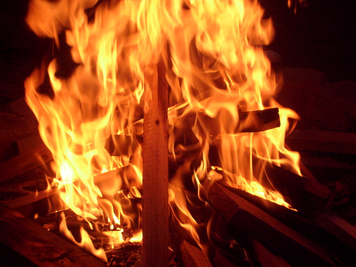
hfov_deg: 24.1
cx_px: 178
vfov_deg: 18.2
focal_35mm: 81
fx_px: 833
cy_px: 134
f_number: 4.2
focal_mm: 13.7
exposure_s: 1/125
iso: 100
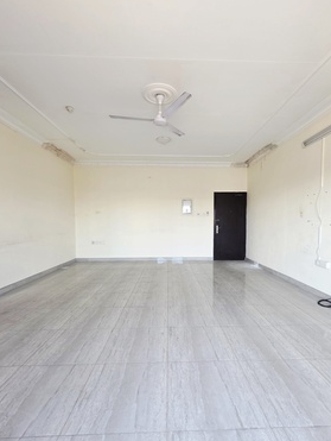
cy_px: 231
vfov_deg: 94.4
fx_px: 204
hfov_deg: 78.1
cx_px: 174
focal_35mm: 16
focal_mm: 2.2
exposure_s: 1/50.3
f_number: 1.9
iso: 160
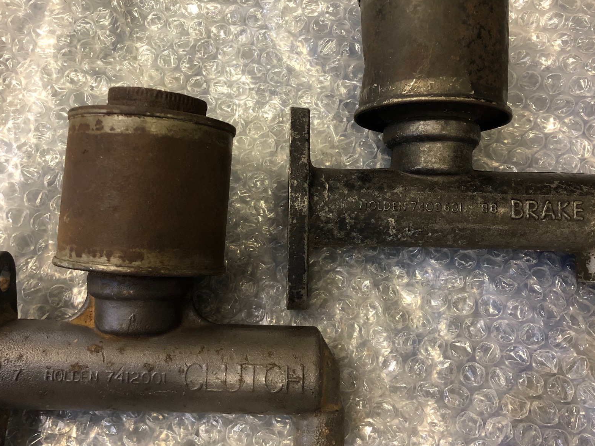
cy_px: 182
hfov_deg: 51.3
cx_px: 283
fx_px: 619
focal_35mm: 36
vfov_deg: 39.5
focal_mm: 4
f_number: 1.8
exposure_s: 1/17
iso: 80
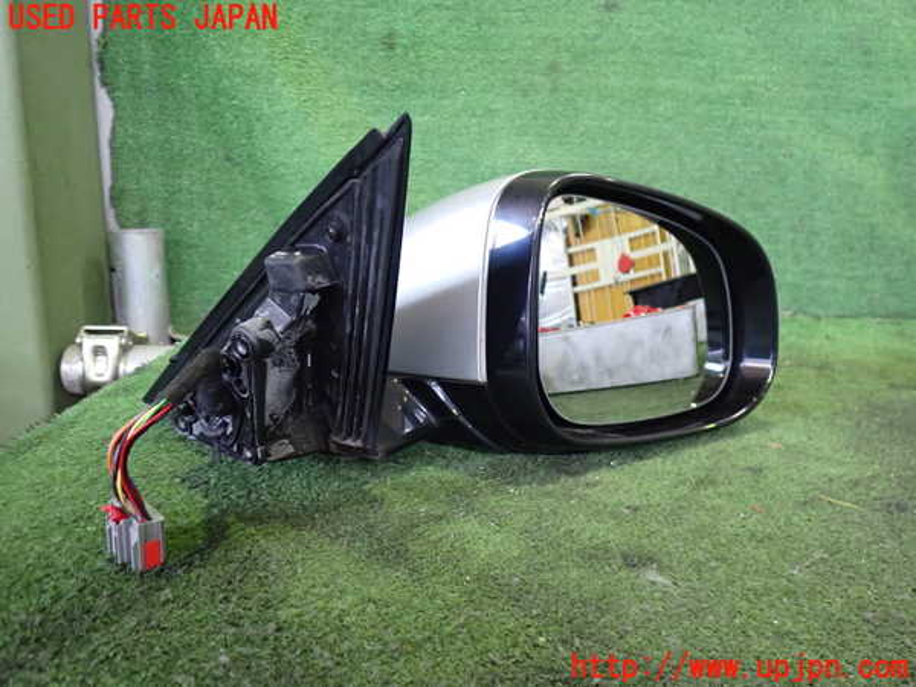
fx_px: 794
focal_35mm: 30
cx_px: 458
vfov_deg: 46.8
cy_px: 344
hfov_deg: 60.0
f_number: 2.3
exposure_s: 1/30
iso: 640
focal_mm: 5.4
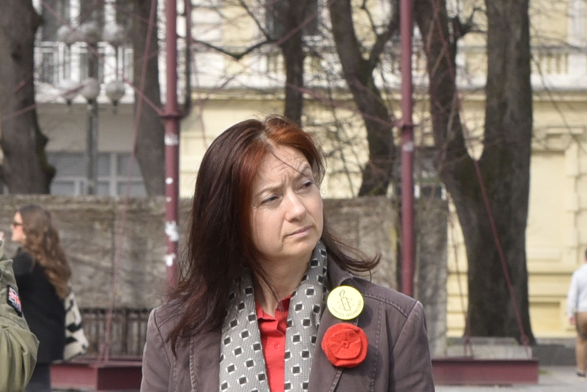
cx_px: 447
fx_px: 6085
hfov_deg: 5.5
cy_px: 783
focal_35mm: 373
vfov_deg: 3.7
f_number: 10
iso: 640
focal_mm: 75
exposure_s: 1/800
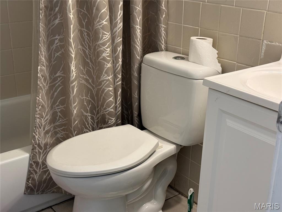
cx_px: 141
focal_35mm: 48
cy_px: 106
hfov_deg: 39.7
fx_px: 391
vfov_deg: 30.3
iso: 125
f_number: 1.78
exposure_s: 1/60
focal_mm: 6.76
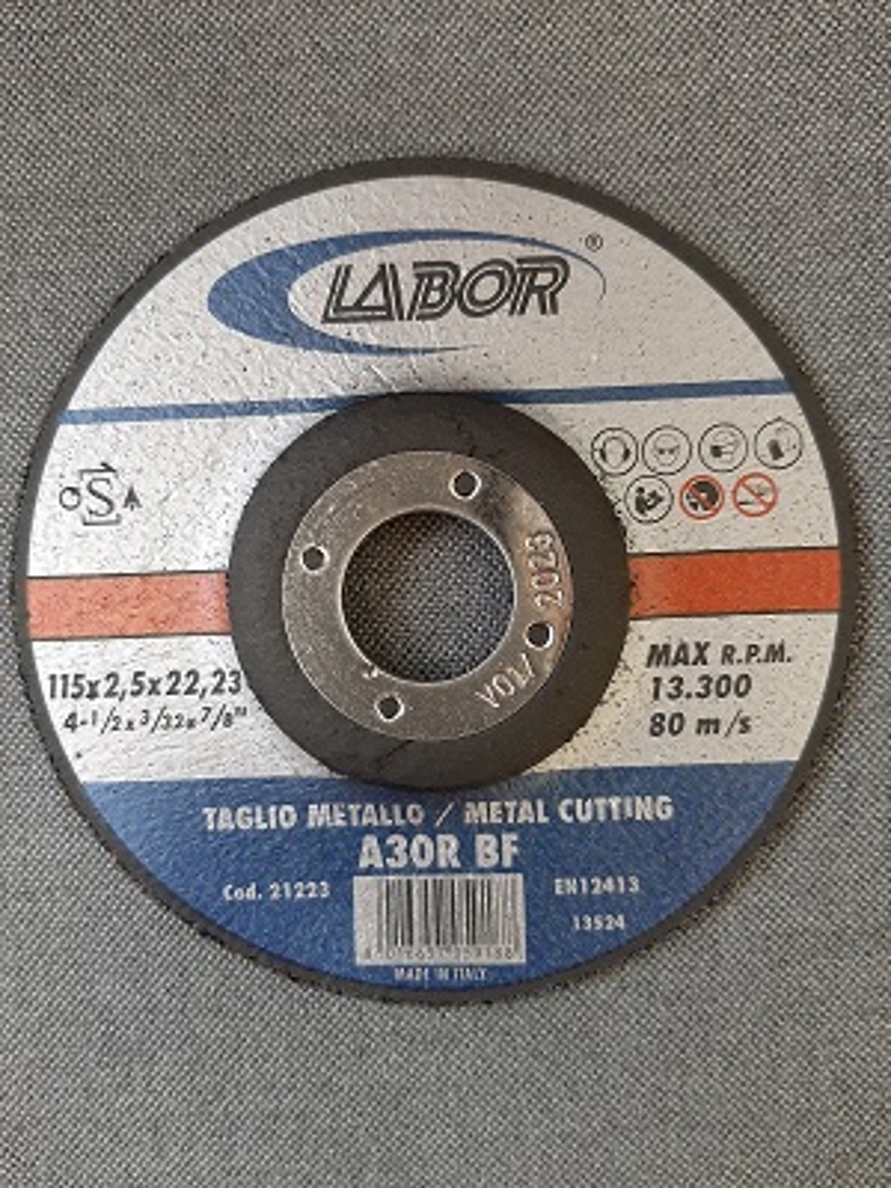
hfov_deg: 53.1
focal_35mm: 26
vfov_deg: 67.3
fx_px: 892
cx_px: 446
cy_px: 594
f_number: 1.7
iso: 320
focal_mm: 3.93
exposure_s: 1/25
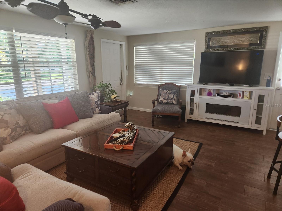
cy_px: 106
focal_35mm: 23
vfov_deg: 58.9
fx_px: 187
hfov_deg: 73.9
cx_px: 141
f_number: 1.8
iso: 400
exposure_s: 1/120
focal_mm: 5.4
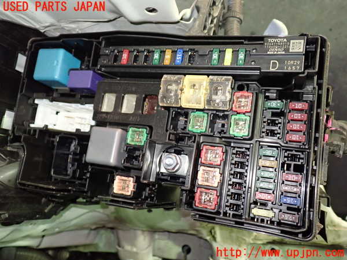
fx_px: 301
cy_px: 130
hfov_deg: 60.0
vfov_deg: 46.8
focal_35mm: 30
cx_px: 174
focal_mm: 5.4
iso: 640
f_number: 2.3
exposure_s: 1/30
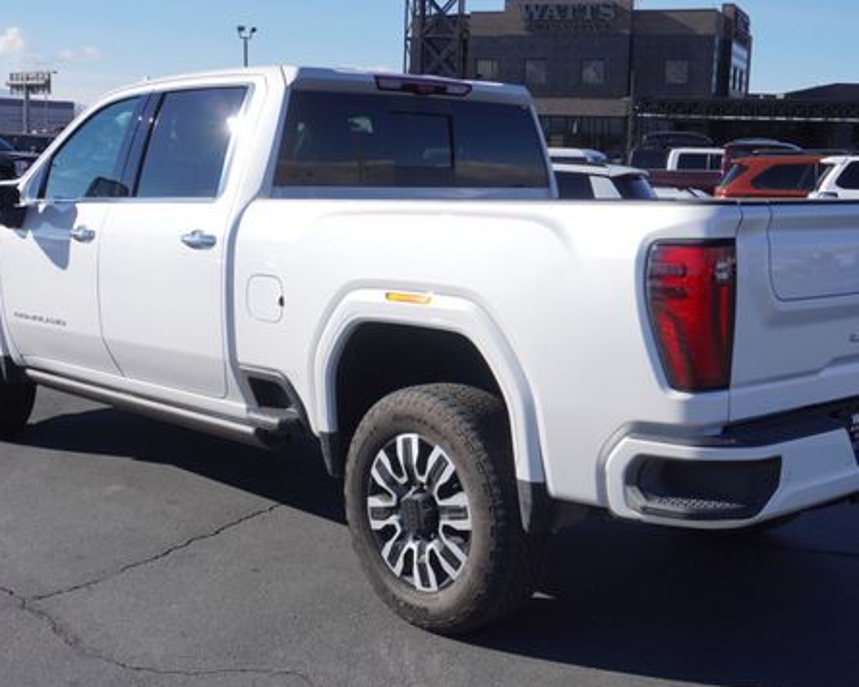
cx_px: 457
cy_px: 364
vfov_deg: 32.3
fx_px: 1186
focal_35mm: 47
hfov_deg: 39.8
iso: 100
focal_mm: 23
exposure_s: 1/320
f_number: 8
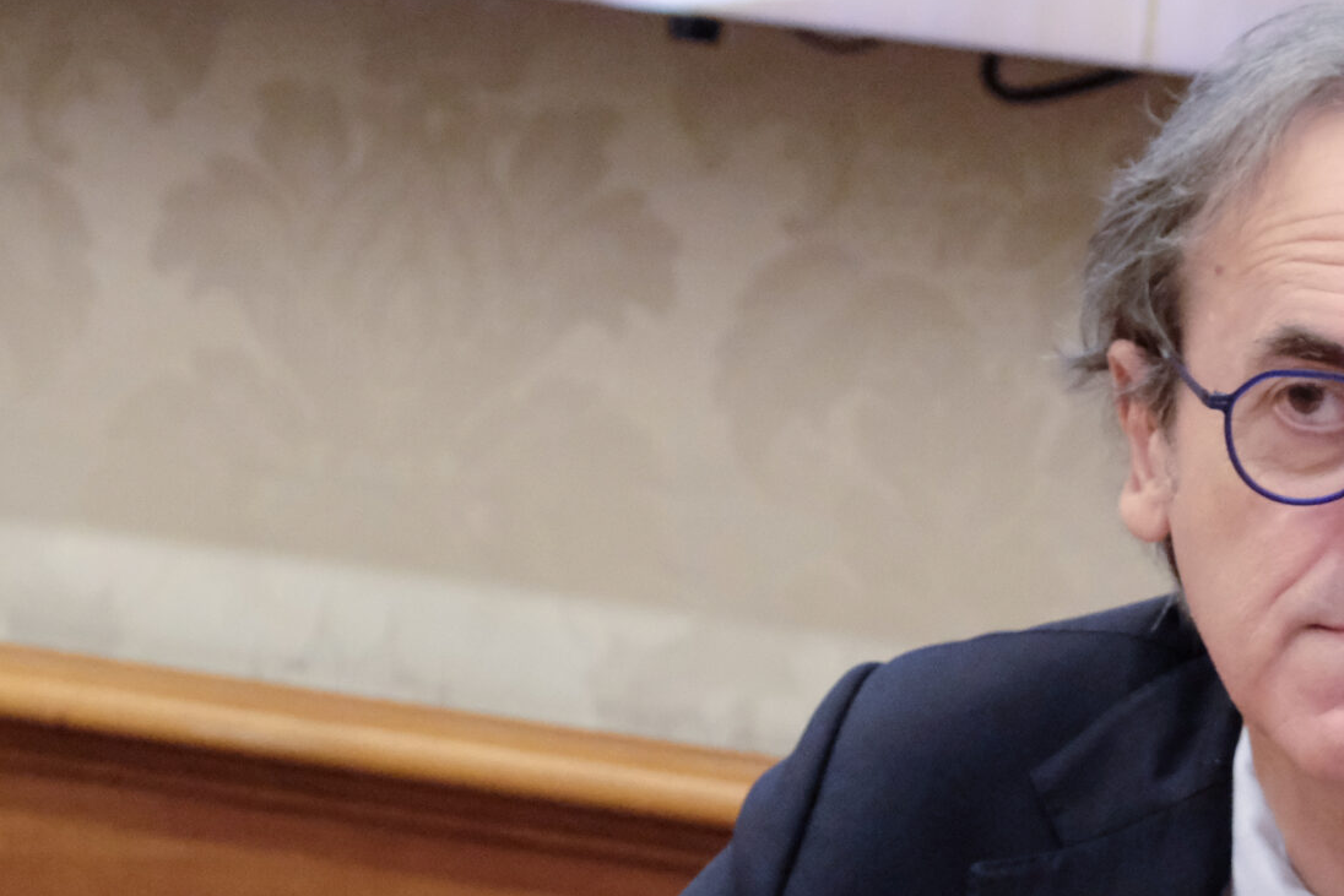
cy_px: 963
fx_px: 22327
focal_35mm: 598
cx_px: 844
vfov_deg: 2.3
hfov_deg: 3.4
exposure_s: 1/125
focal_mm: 170.5
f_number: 5.6
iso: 6400
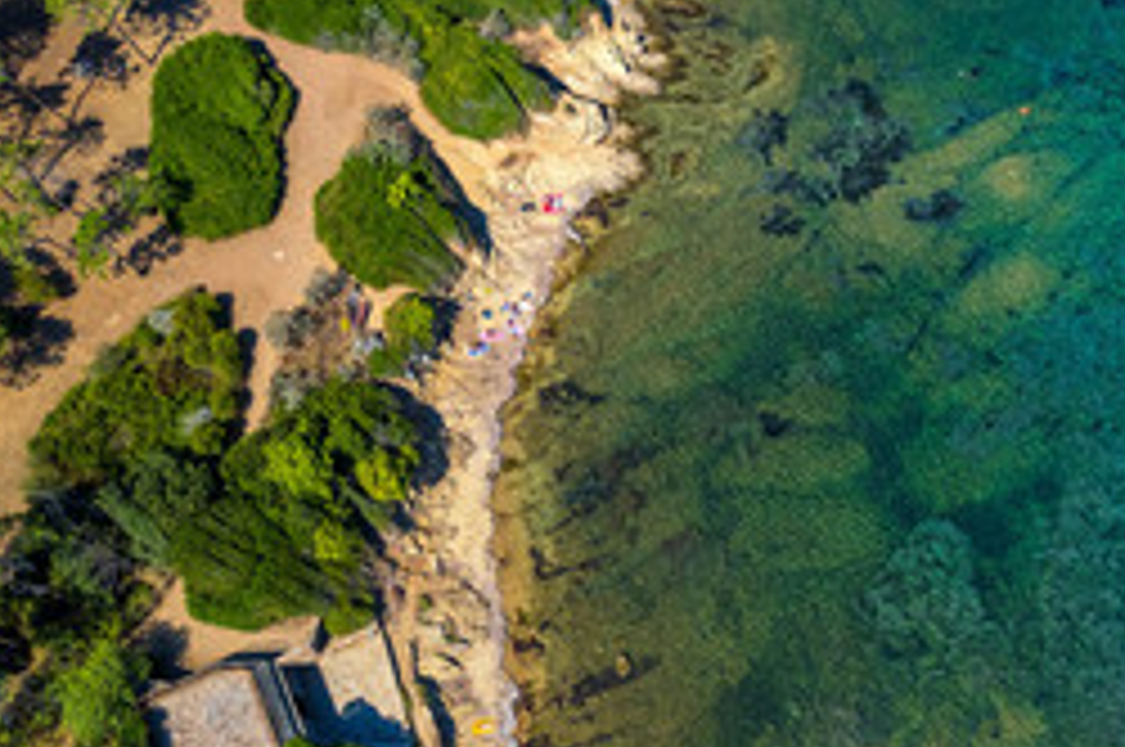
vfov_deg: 35.4
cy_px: 522
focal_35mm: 37
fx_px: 1155
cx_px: 837
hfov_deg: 49.9
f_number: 2.8
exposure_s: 1/2500
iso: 100
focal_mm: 8.4
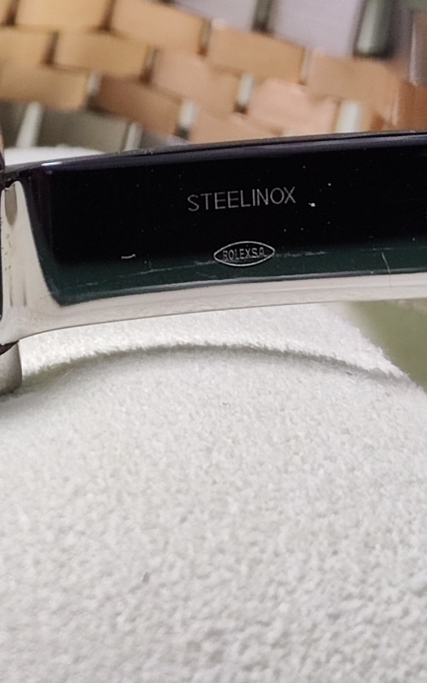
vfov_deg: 27.9
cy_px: 185
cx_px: -125
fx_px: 1358
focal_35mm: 73
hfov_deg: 16.9
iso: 71
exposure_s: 1/120
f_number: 1.88
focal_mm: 5.59
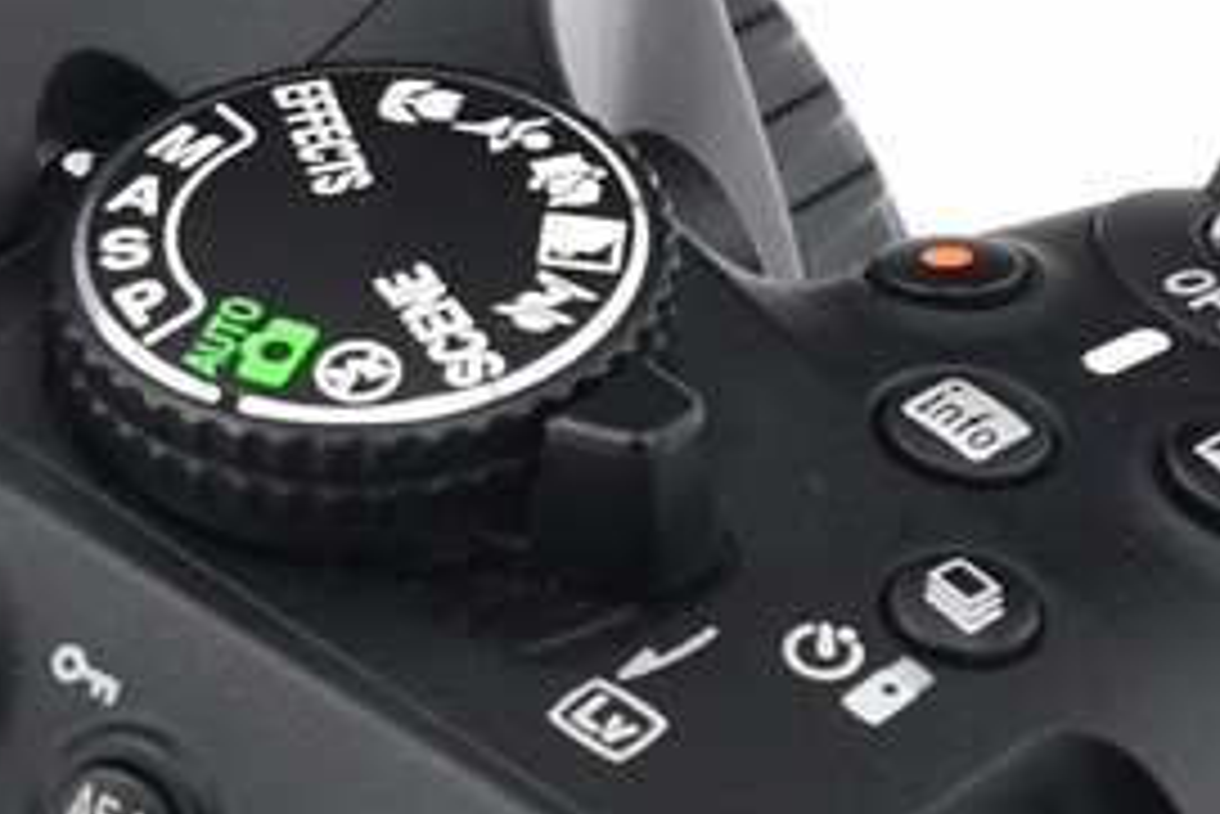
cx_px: -945
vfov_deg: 2.1
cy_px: 657
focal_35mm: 664
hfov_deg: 3.1
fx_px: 22513
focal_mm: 80
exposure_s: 1/125
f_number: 7.1
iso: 1250
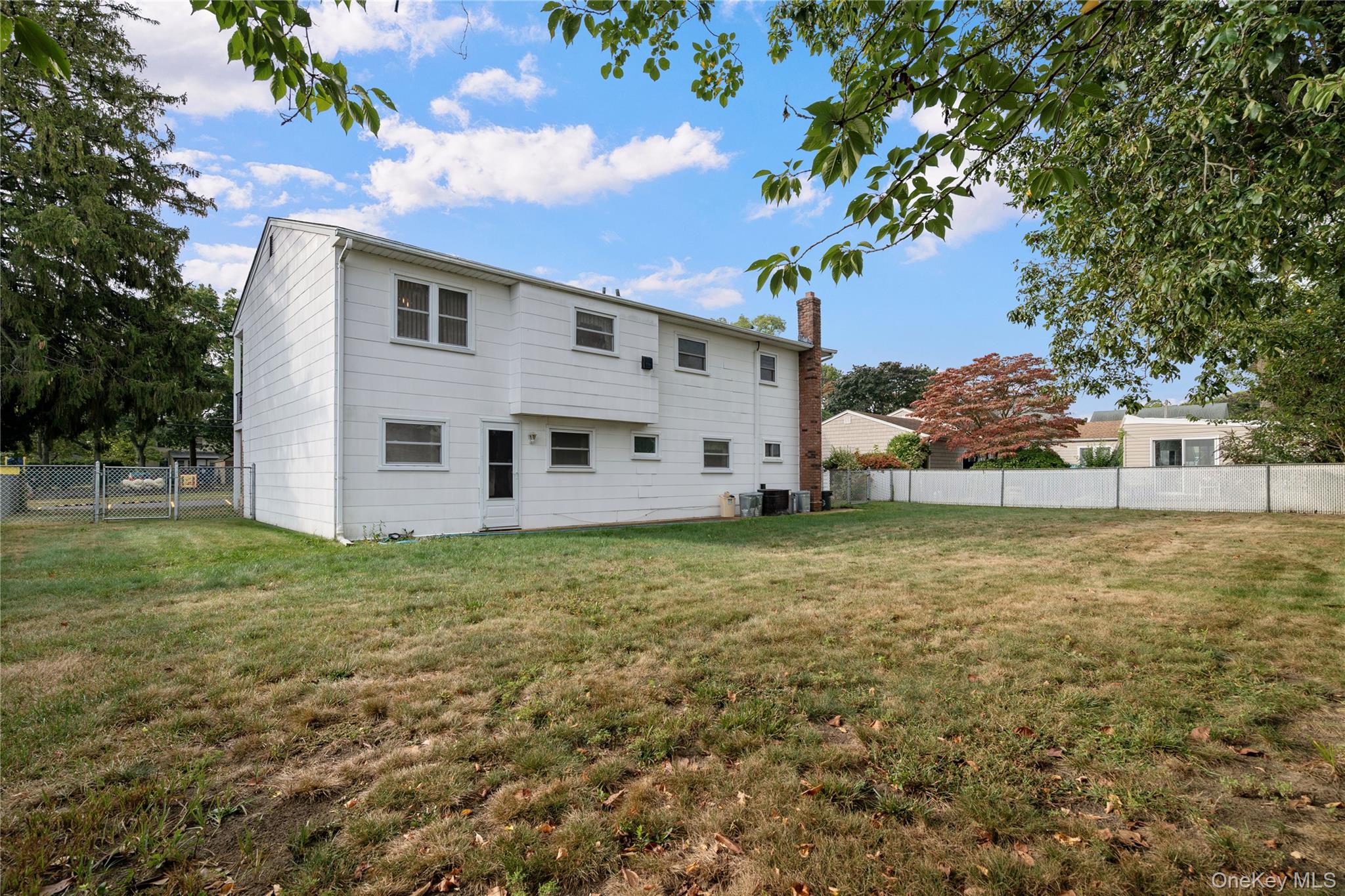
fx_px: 598
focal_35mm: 16
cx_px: 672
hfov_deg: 96.7
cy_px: 448
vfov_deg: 73.7
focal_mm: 16
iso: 100
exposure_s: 1/50
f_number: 8
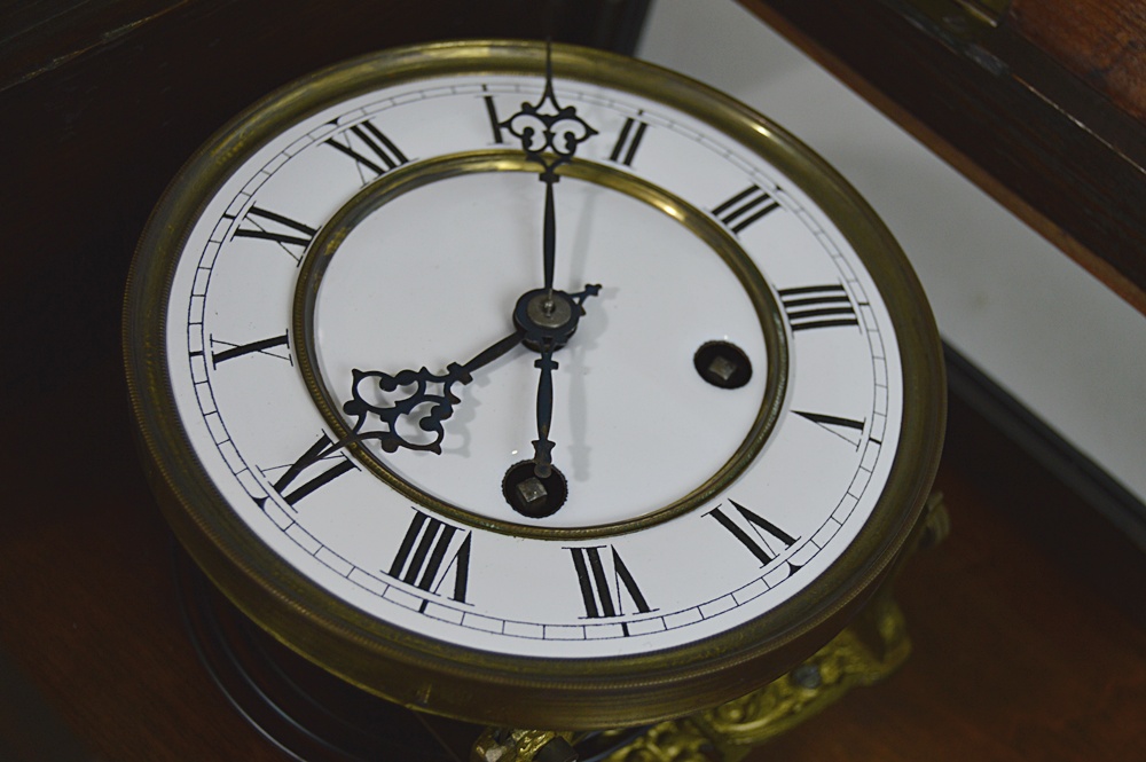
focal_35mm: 57
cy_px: 381
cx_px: 573
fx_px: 1813
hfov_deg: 35.1
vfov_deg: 23.7
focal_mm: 38
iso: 400
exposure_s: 1/60
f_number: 4.8
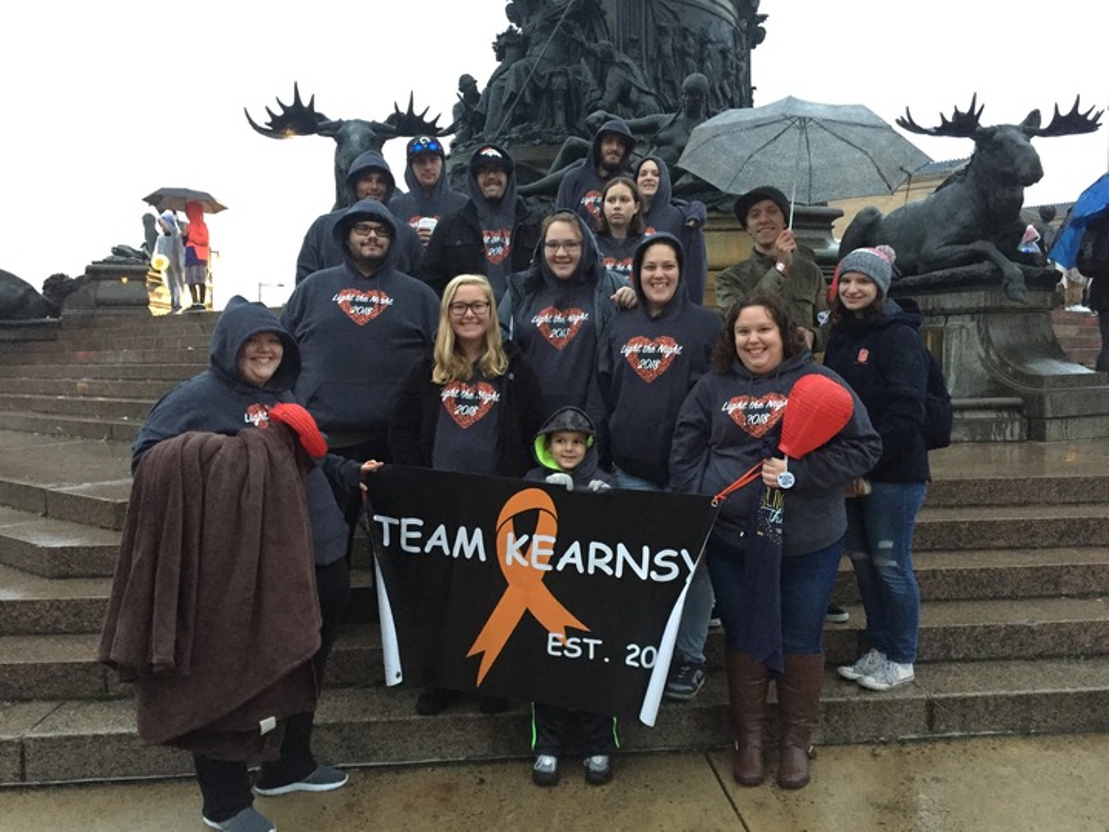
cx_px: 554
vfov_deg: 48.2
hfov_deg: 61.7
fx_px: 929
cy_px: 416
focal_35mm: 29
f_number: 2.2
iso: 400
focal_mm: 4.15
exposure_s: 1/15
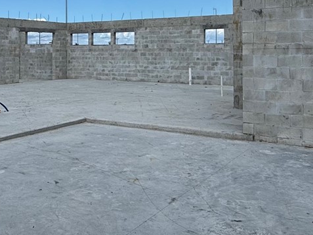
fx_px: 425
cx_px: 127
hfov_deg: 40.3
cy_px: 47
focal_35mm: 47
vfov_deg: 30.1
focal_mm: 2.22
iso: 50
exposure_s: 1/3891
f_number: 2.2
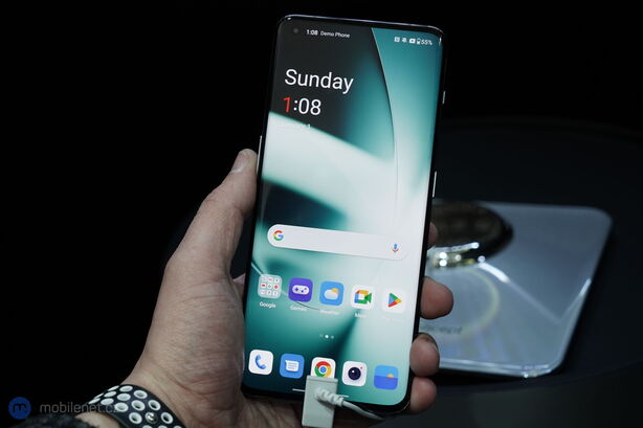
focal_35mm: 55
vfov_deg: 24.6
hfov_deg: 36.3
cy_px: 214
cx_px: 322
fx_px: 982
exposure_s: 1/50
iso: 1000
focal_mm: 55
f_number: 7.1
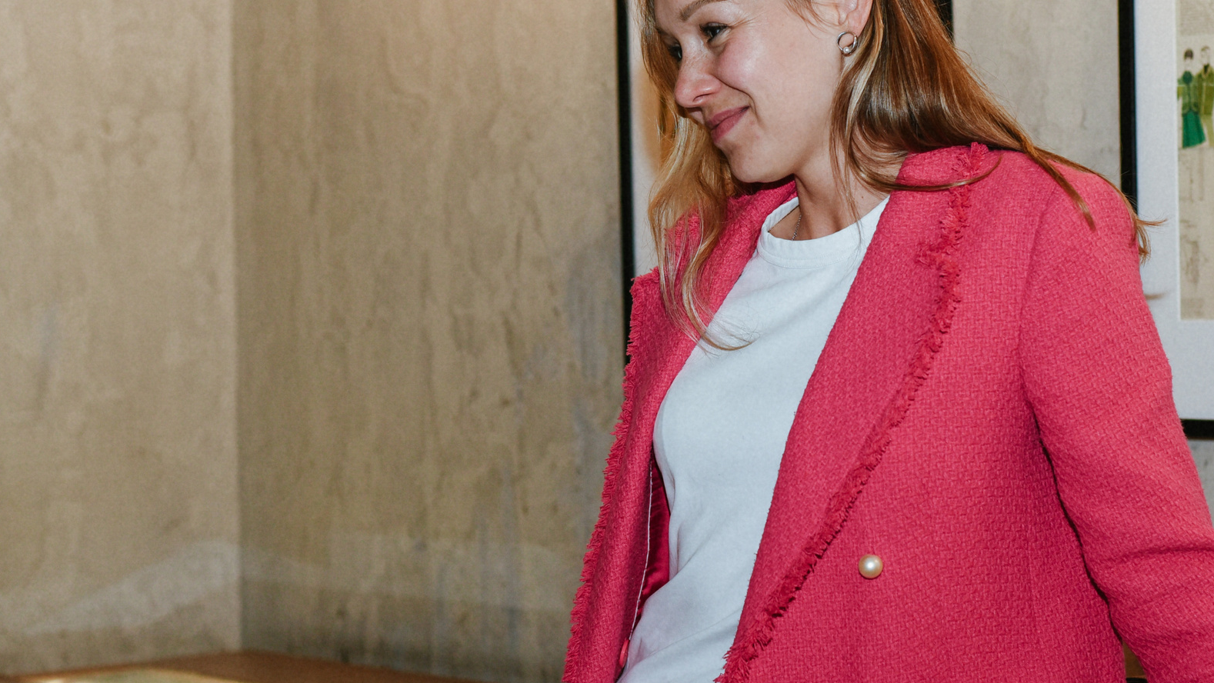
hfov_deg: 24.9
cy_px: 276
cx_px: 795
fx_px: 2736
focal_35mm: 85
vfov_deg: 14.2
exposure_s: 1/60
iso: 800
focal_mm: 50
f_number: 3.5
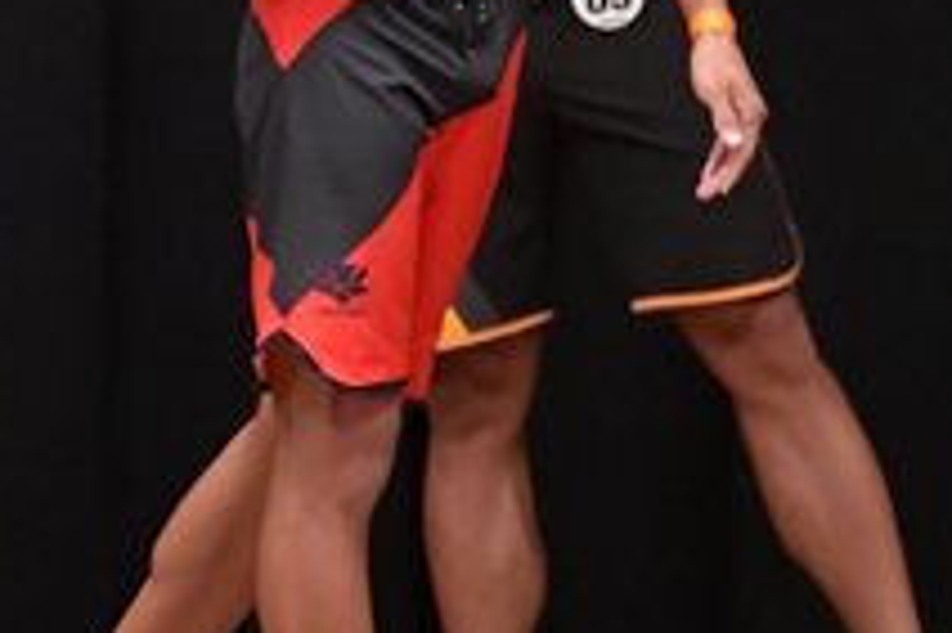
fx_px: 19553
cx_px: -617
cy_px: 90
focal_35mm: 740
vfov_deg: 1.9
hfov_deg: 2.8
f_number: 5.6
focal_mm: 135
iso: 6400
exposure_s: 1/400
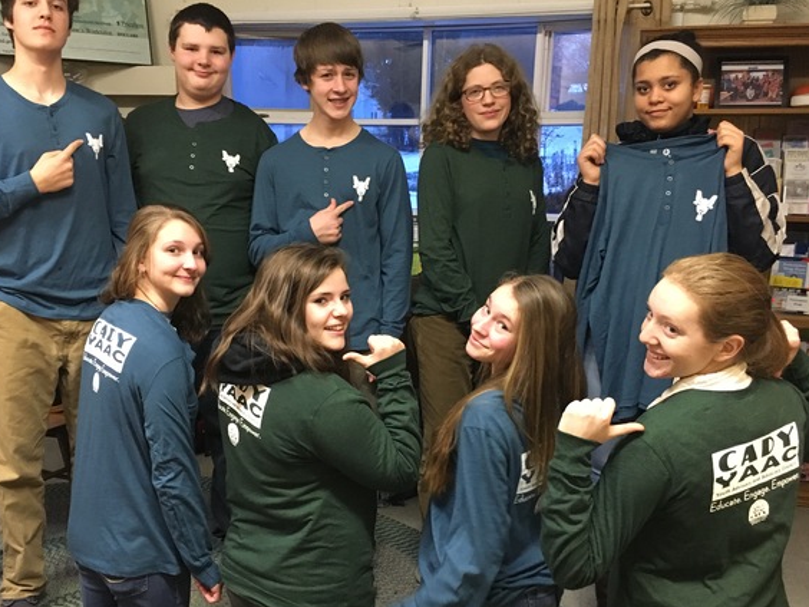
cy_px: 342
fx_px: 865
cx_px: 359
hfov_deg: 50.0
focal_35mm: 37
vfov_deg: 38.6
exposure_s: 1/15
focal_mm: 4.15
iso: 250
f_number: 2.2
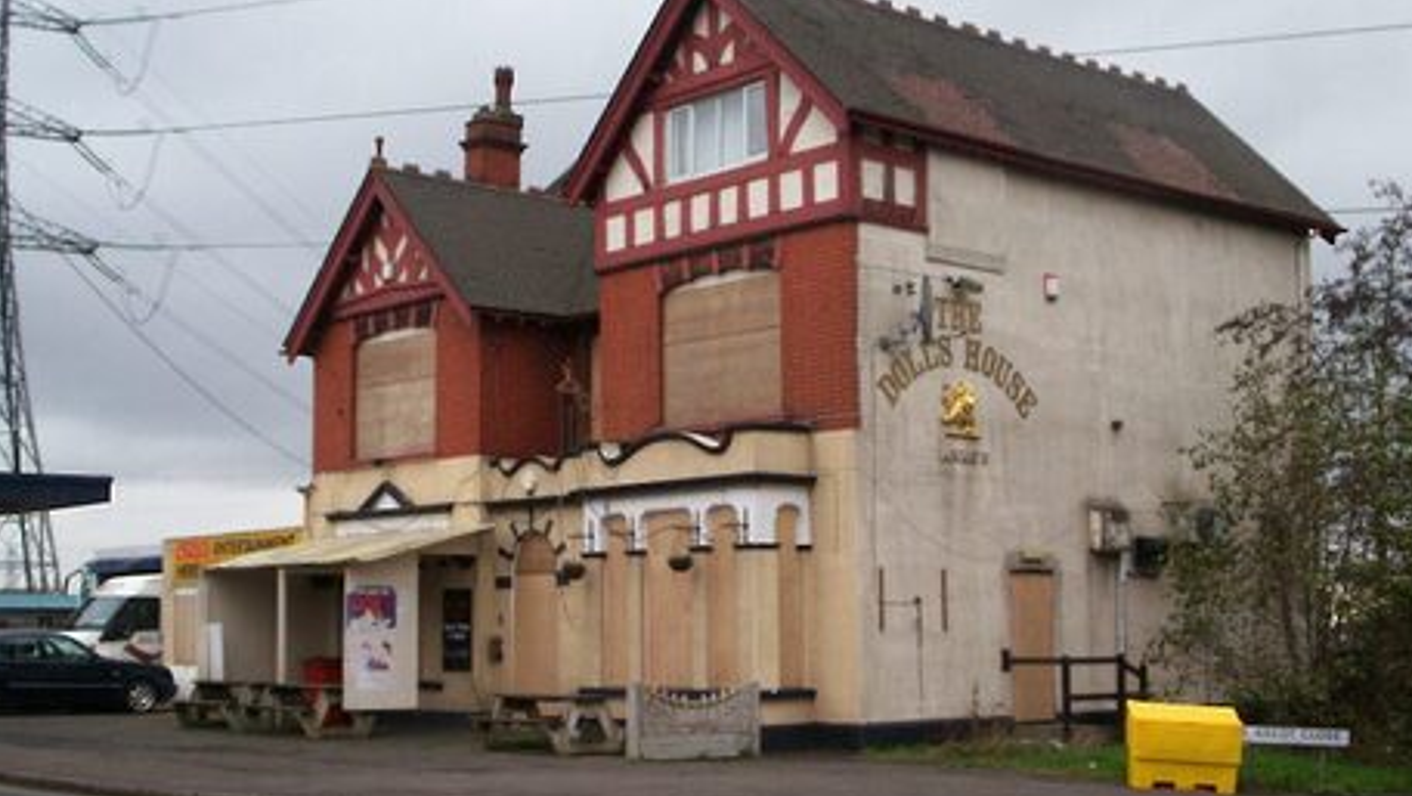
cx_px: 718
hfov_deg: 37.8
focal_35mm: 55
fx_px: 2060
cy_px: 471
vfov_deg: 21.8
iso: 140
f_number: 4.5
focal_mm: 5.9
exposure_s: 1/85.8
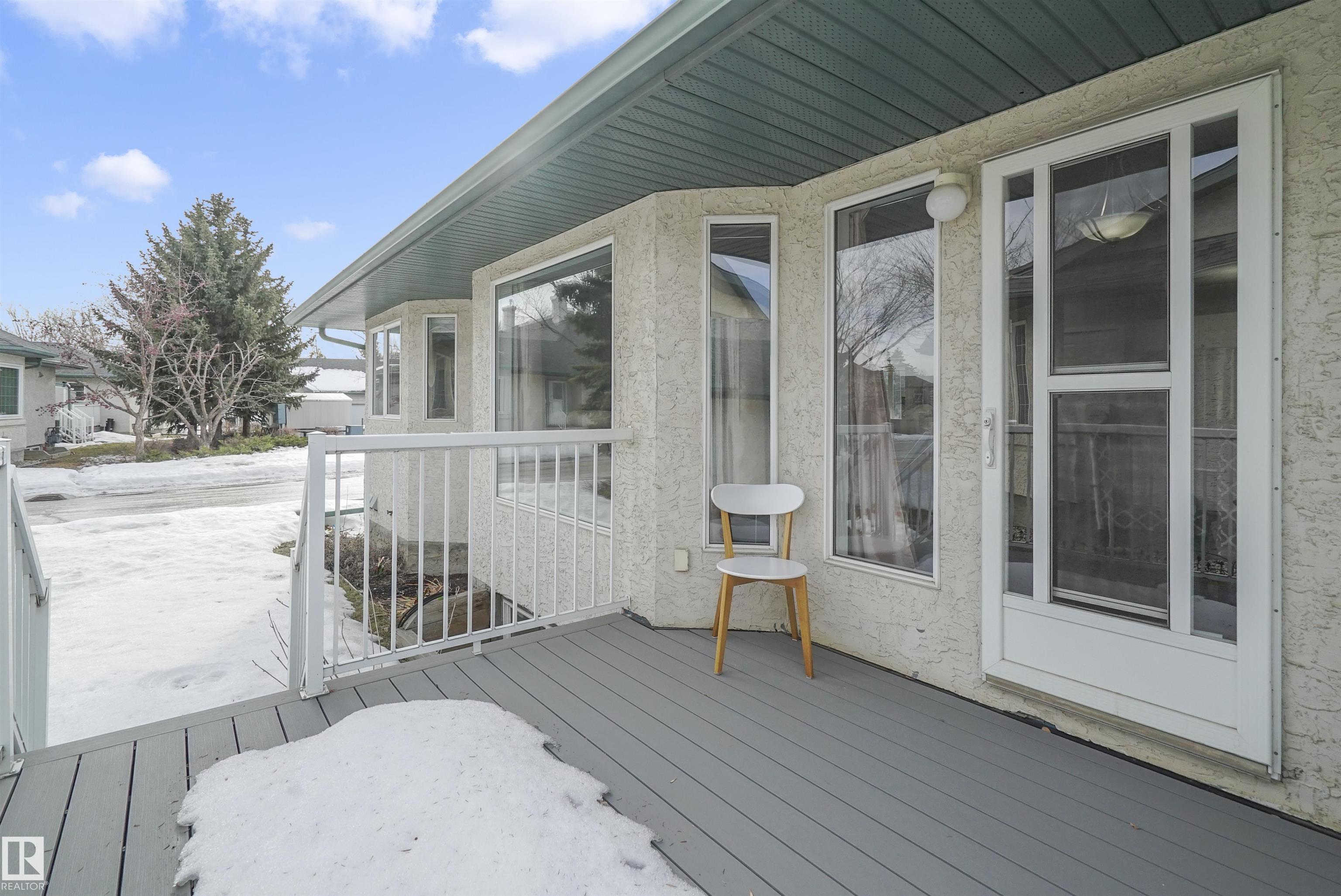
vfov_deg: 73.8
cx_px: 670
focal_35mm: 16
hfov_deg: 96.7
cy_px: 448
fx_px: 596
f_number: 7.1
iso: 1600
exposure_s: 1/1250
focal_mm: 16
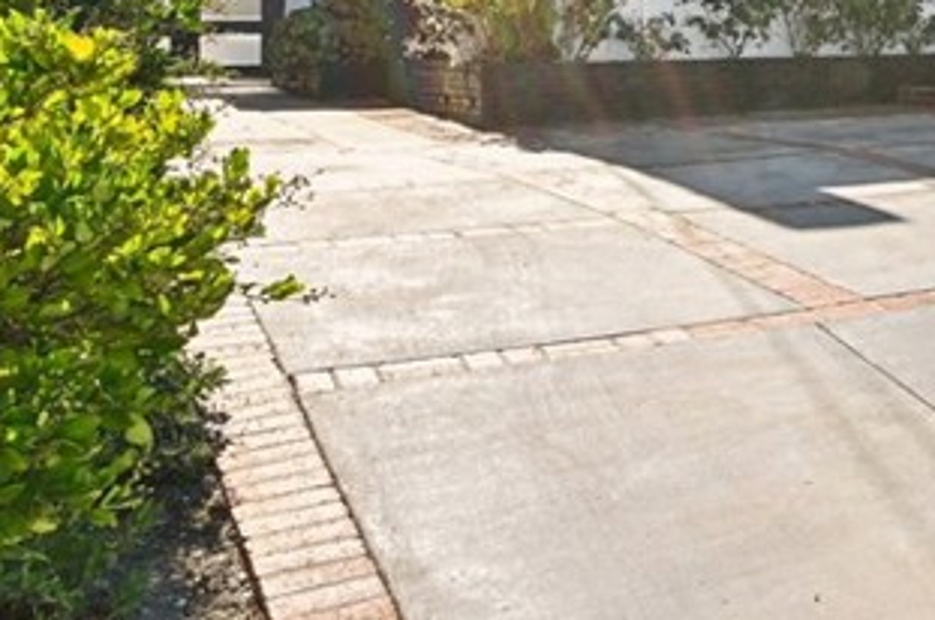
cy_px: -42
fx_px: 1451
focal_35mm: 56
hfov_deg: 26.3
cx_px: 1392
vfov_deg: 22.8
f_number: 25
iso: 250
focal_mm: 17
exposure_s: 1/25
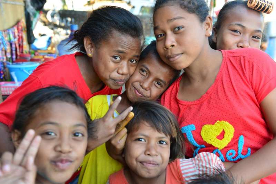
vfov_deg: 35.1
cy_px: 92
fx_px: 291
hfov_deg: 50.7
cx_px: 138
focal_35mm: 38
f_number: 5
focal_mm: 38
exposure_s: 1/100
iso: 250
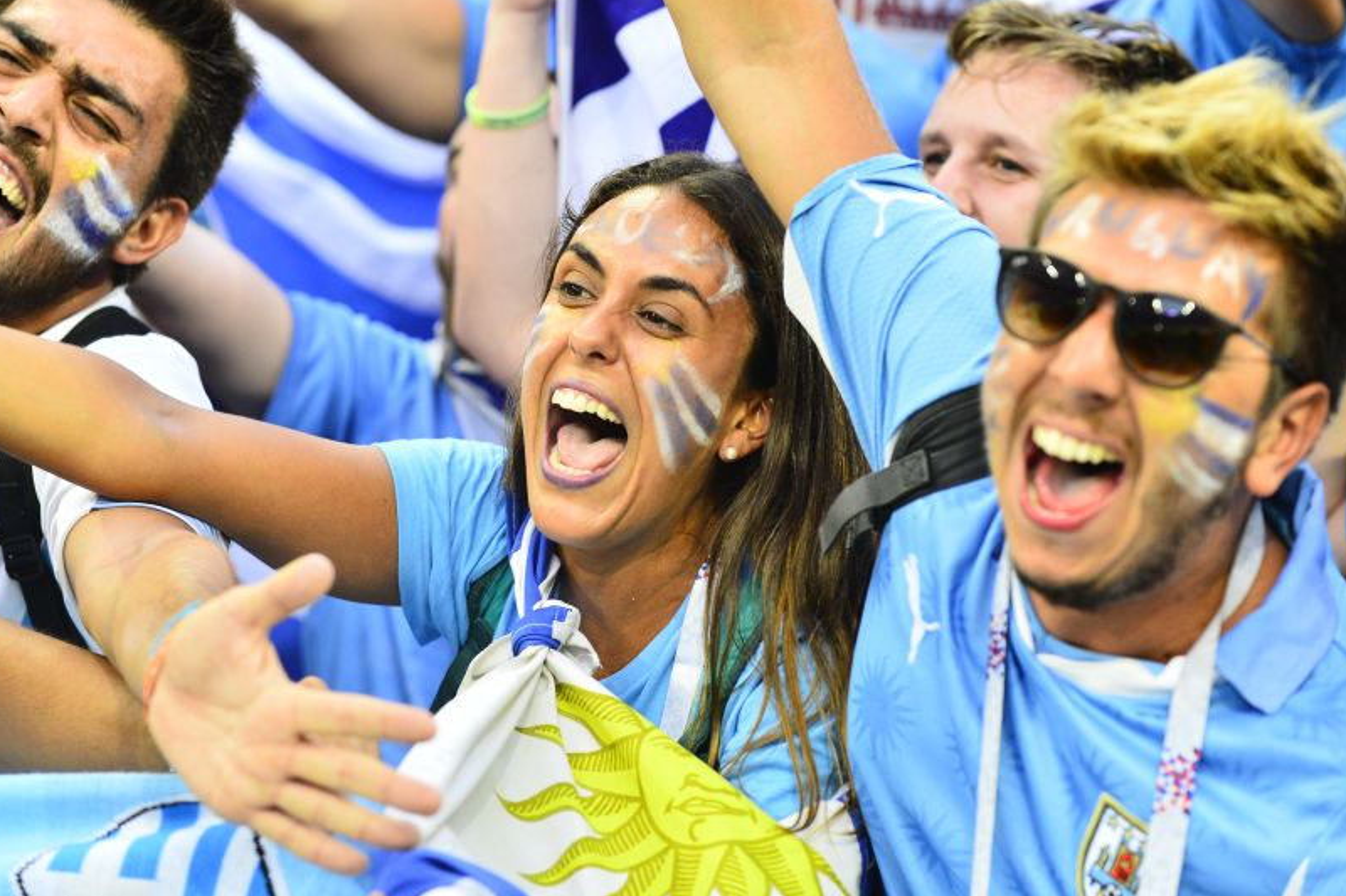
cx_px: 661
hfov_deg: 11.7
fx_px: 6541
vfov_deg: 7.8
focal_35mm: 175
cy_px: 393
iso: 2000
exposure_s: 1/400
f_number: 4
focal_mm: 140
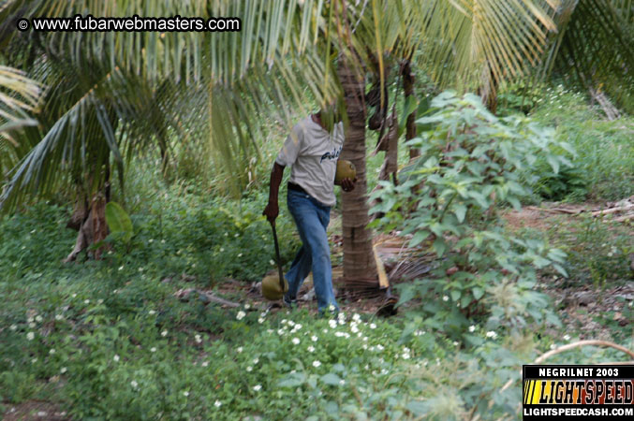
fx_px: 1742
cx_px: 317
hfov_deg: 20.6
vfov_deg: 13.8
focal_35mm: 99
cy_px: 210
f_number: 4.5
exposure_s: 1/60
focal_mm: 66
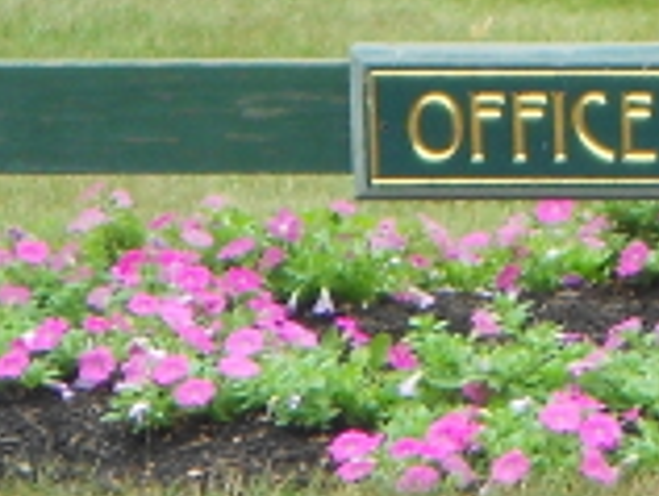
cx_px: 680
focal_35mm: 657
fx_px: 12527
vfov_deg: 2.3
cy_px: 29
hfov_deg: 3.0
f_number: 6.5
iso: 100
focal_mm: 23
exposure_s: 1/60
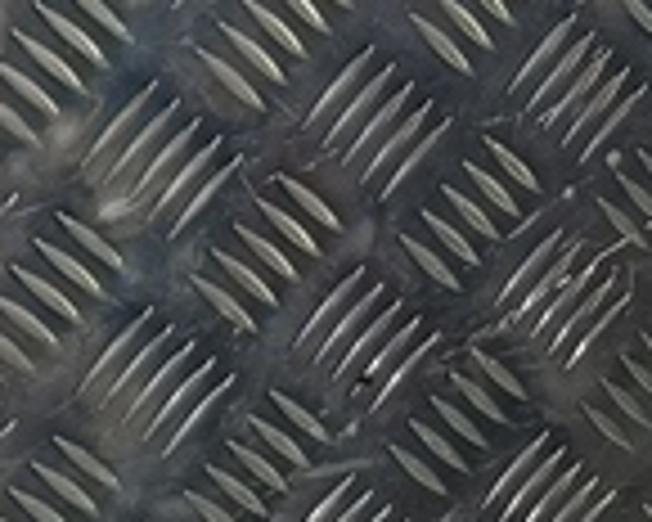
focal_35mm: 158
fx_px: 3049
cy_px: 212
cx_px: 382
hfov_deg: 12.2
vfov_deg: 9.8
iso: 109
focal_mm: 4.11
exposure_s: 1/100
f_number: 1.6
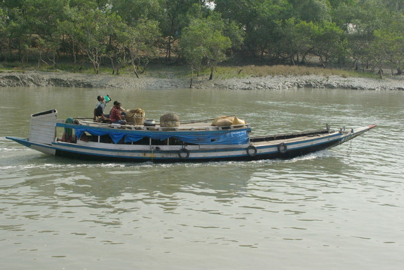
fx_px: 842
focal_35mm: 75
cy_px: 135
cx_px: 202
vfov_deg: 18.2
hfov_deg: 27.0
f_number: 9.5
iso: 800
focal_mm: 50
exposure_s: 1/1500
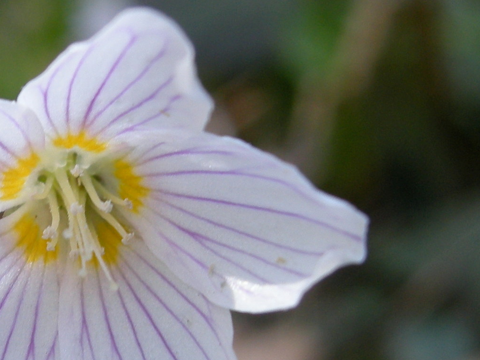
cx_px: 68
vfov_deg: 23.4
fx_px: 860
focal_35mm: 62
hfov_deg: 30.1
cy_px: 270
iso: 64
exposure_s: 1/62
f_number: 3.4
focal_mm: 7.5
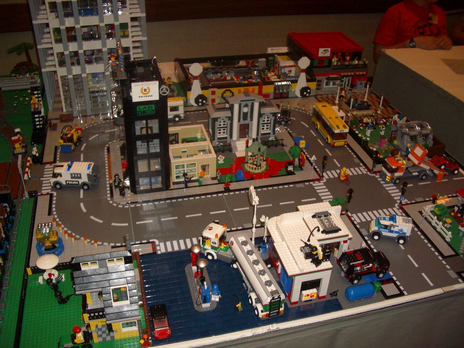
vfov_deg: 40.7
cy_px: 174
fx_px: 469
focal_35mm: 35
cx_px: 232
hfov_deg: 52.6
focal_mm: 5.8
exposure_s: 1/60
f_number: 2.6
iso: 100
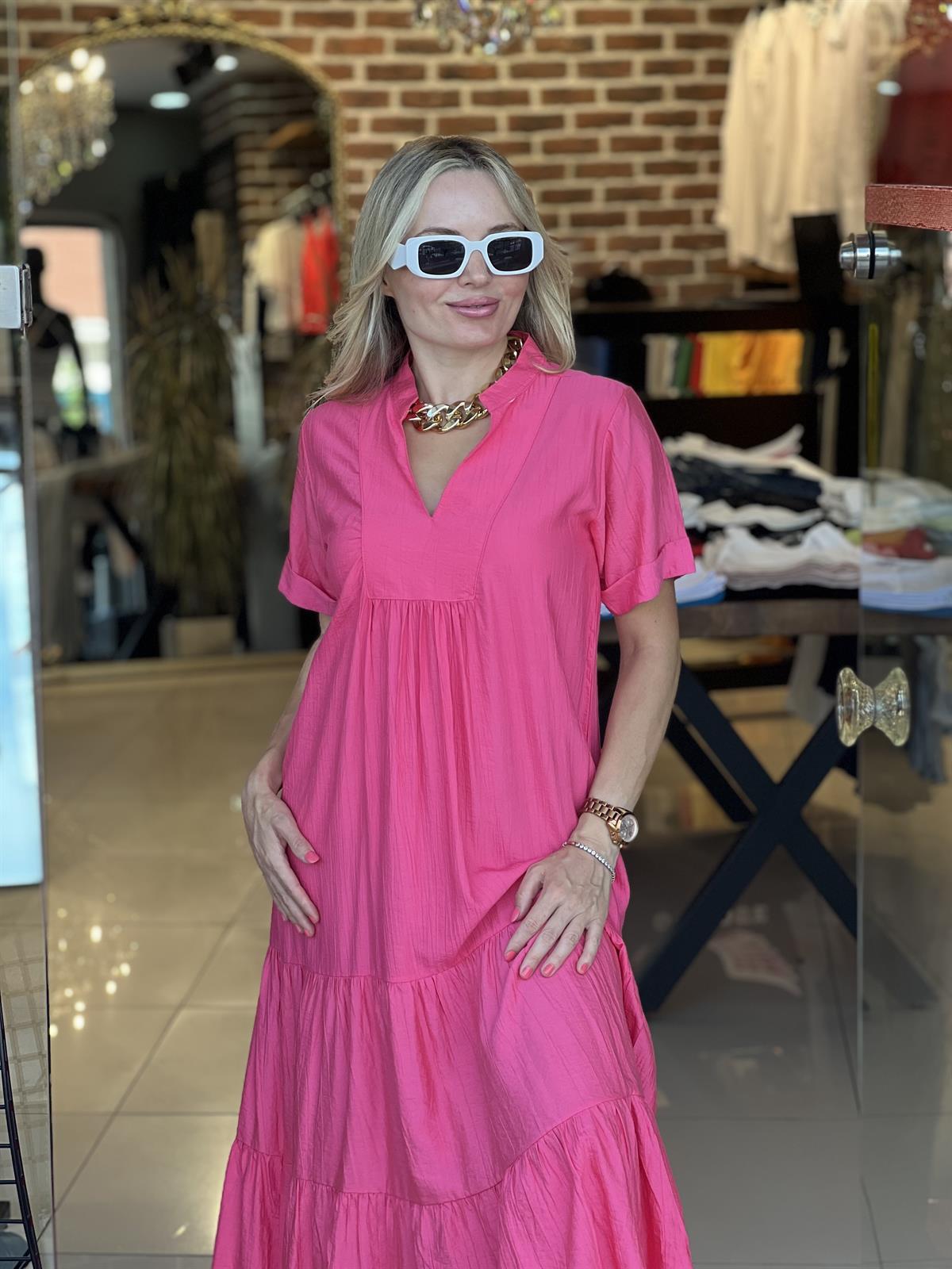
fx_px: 2824
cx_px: 476
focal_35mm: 77
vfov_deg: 25.3
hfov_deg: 19.1
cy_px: 634
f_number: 2.8
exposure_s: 1/100
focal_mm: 9
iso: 40
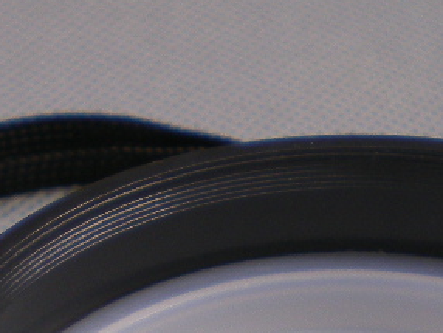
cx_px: 229
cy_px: 511
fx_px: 1742
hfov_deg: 14.5
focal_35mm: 136
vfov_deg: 10.5
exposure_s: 1/80
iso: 64
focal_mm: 6.3
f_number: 3.1
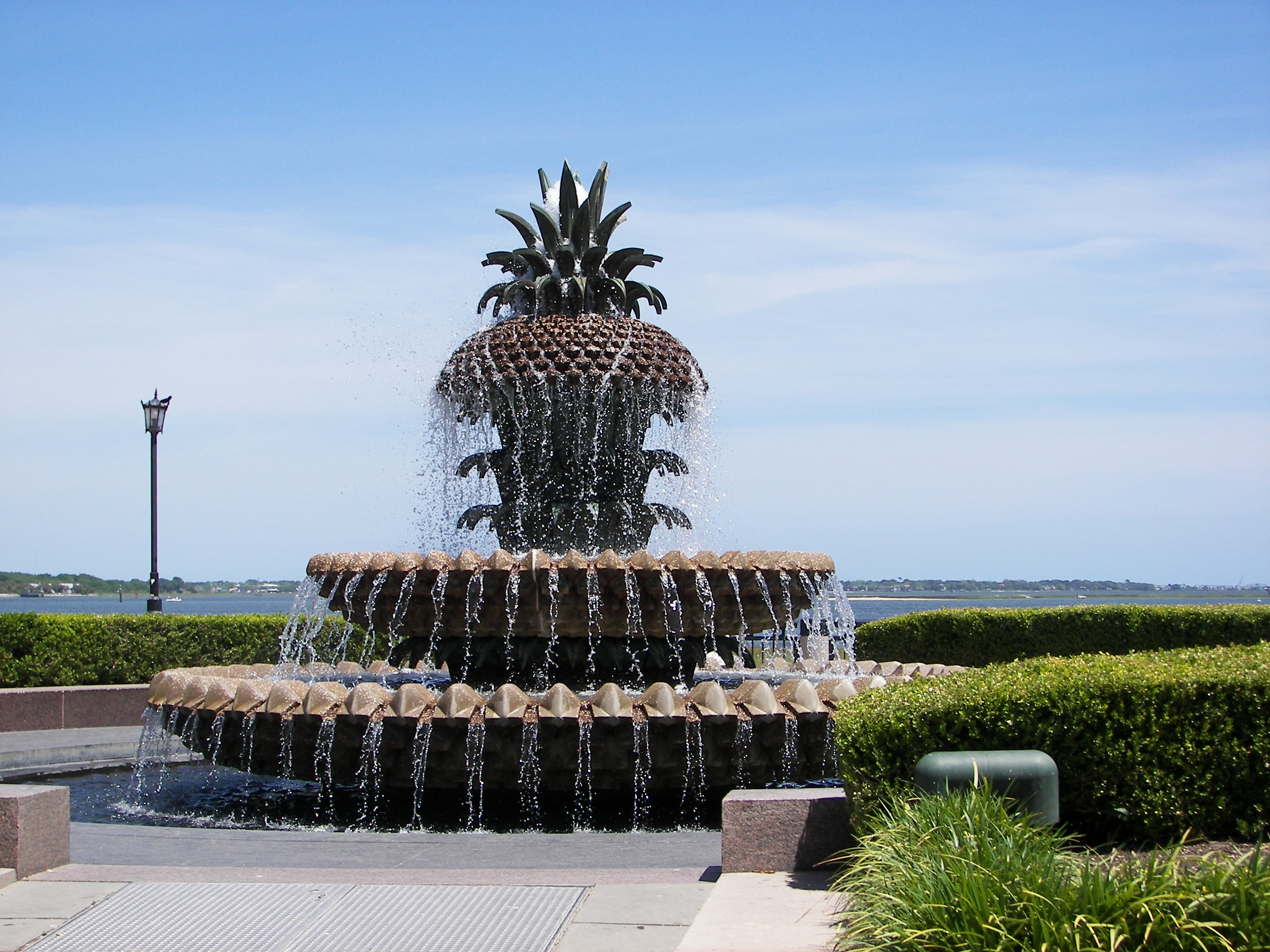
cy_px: 476
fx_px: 2531
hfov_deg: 28.2
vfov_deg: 21.3
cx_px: 635
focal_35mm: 69
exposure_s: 1/800
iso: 50
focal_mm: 11.4
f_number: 2.8
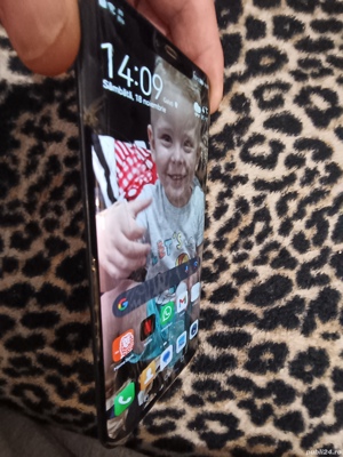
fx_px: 225
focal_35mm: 17
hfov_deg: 74.7
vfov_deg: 91.0
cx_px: 172
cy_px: 228
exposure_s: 1/25
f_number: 2.2
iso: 1073
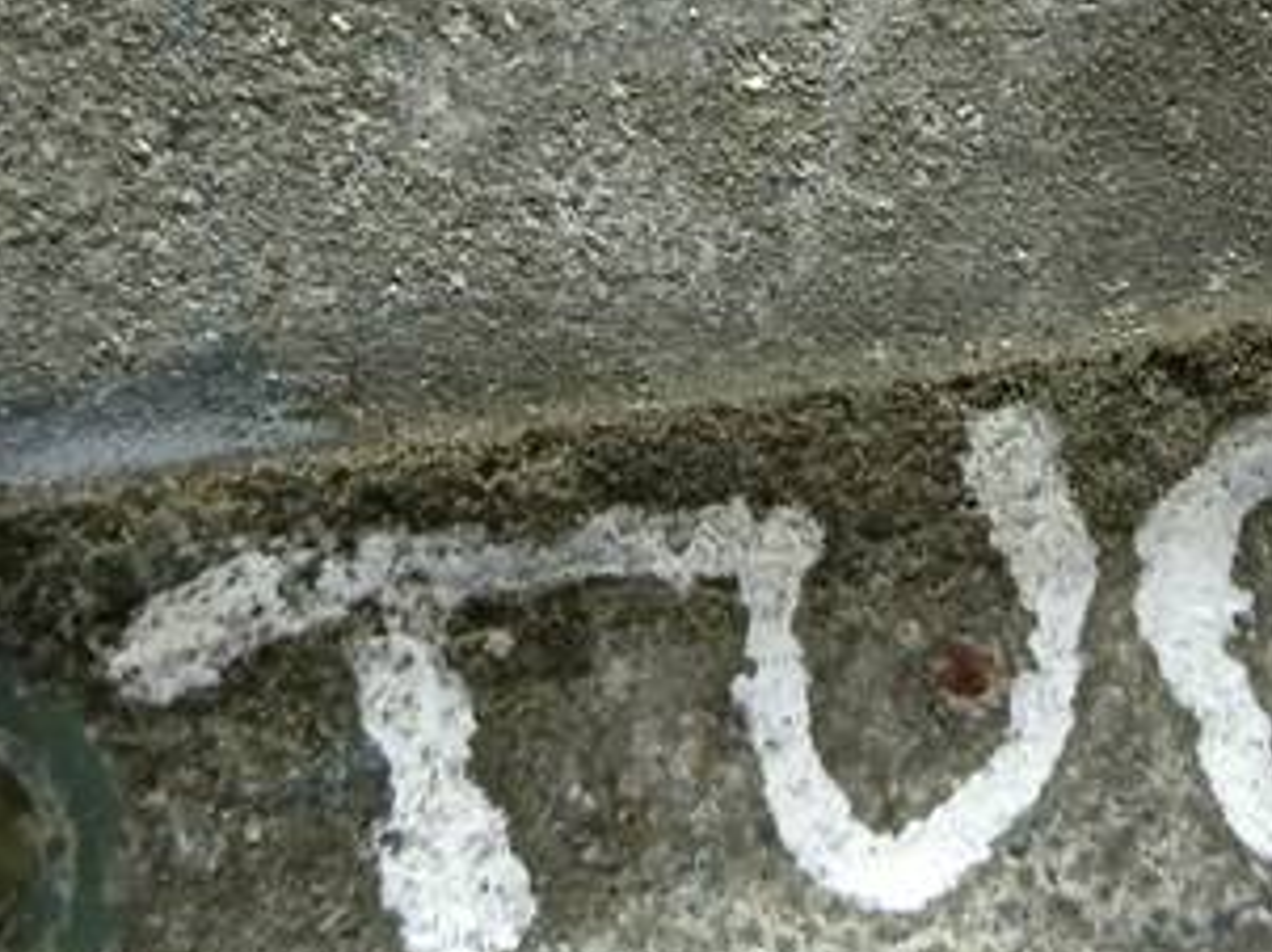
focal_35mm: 95
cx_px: 960
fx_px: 3488
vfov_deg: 14.4
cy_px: -501
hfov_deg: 20.5
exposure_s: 1/25
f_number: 2.2
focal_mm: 3.43
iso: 215
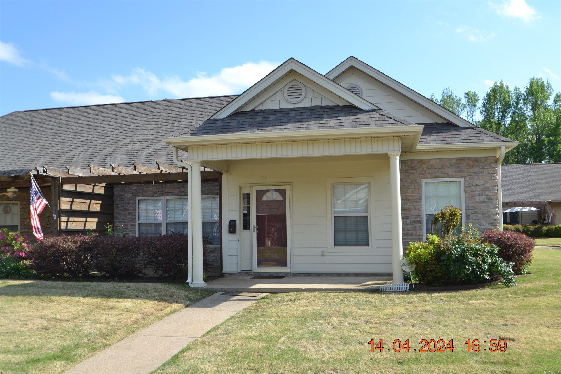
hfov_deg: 53.1
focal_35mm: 36
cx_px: 280
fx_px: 561
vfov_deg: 36.9
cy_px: 187
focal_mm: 24
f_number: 7.1
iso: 100
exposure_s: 1/200
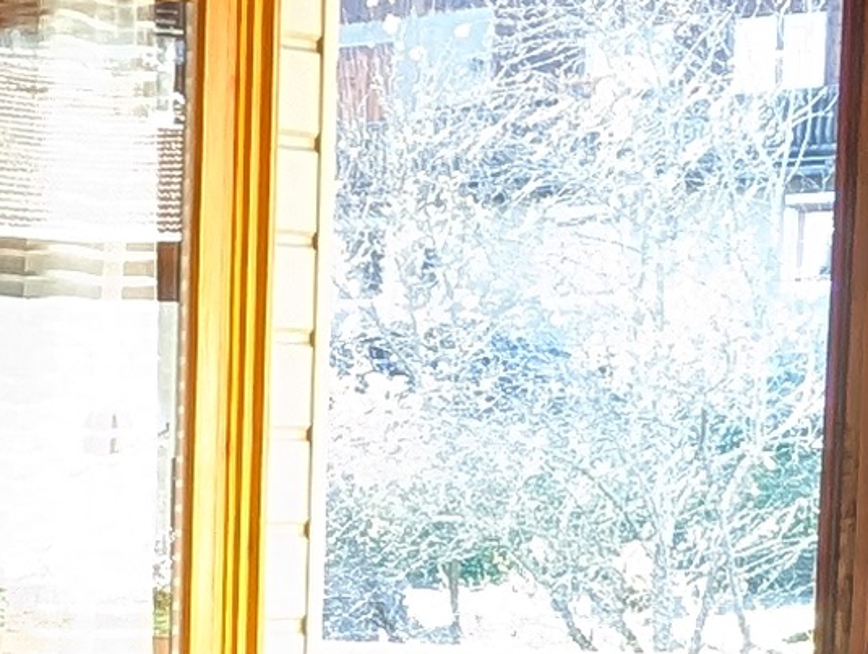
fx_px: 3064
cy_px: 886
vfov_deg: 11.8
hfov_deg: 14.8
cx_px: -482
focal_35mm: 122
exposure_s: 1/60
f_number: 2.2
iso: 100
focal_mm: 2.35
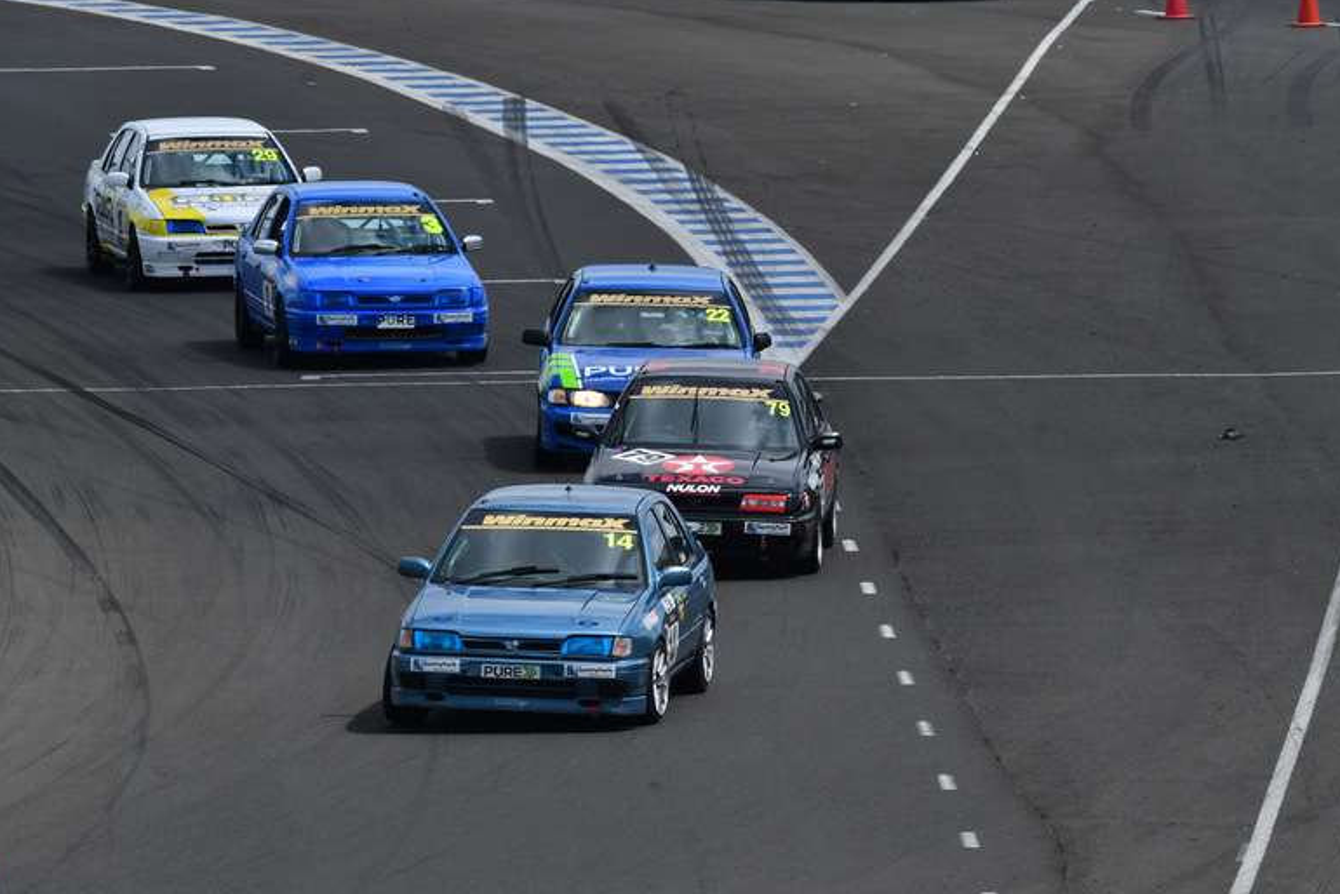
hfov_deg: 3.9
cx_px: 679
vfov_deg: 2.6
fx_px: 19734
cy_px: 454
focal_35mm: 530
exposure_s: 1/640
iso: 250
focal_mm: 340
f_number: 10
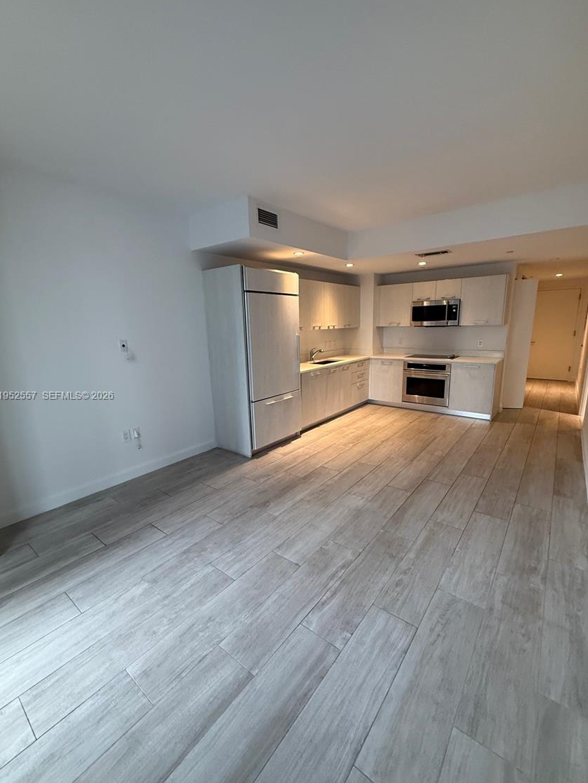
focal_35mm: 15
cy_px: 396
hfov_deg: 81.7
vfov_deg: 98.2
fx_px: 340
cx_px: 299
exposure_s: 1/60
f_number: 2.2
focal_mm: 2.22
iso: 250
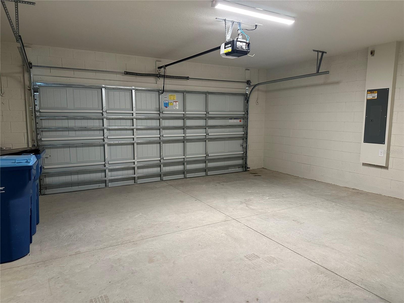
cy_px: 152
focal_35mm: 24
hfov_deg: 71.6
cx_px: 202
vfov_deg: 56.8
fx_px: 280
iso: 250
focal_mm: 6.86
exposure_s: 1/60
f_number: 1.78
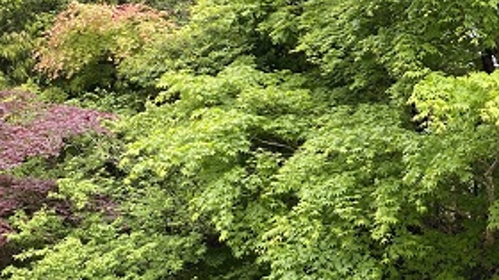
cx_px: 465
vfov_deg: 14.9
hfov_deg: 25.3
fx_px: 1071
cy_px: 144
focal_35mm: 81
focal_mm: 4.25
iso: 32
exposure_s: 1/200
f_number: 1.8
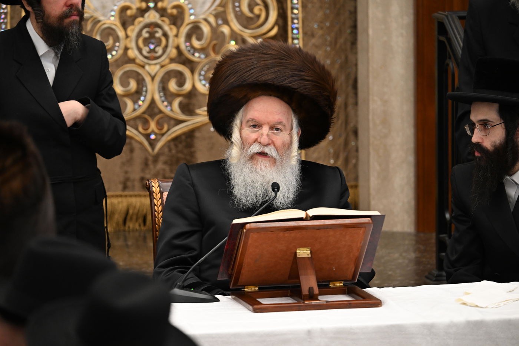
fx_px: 3171
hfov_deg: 9.4
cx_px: 260
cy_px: 173
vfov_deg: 6.2
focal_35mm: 220
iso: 2000
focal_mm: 220
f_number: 5
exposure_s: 1/200
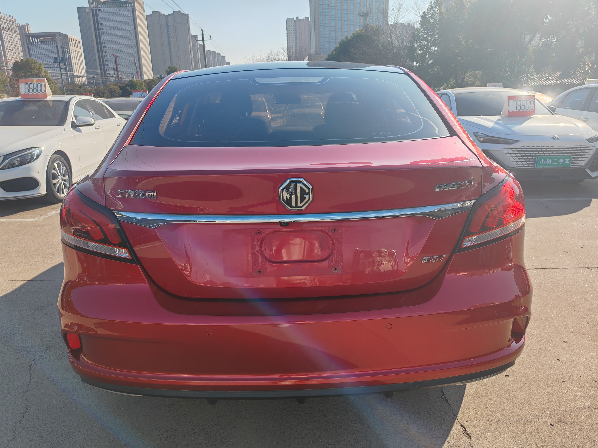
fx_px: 466
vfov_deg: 51.4
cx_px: 299
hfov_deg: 65.3
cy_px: 224
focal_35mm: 27
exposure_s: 1/790
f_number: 1.9
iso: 50
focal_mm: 6.12
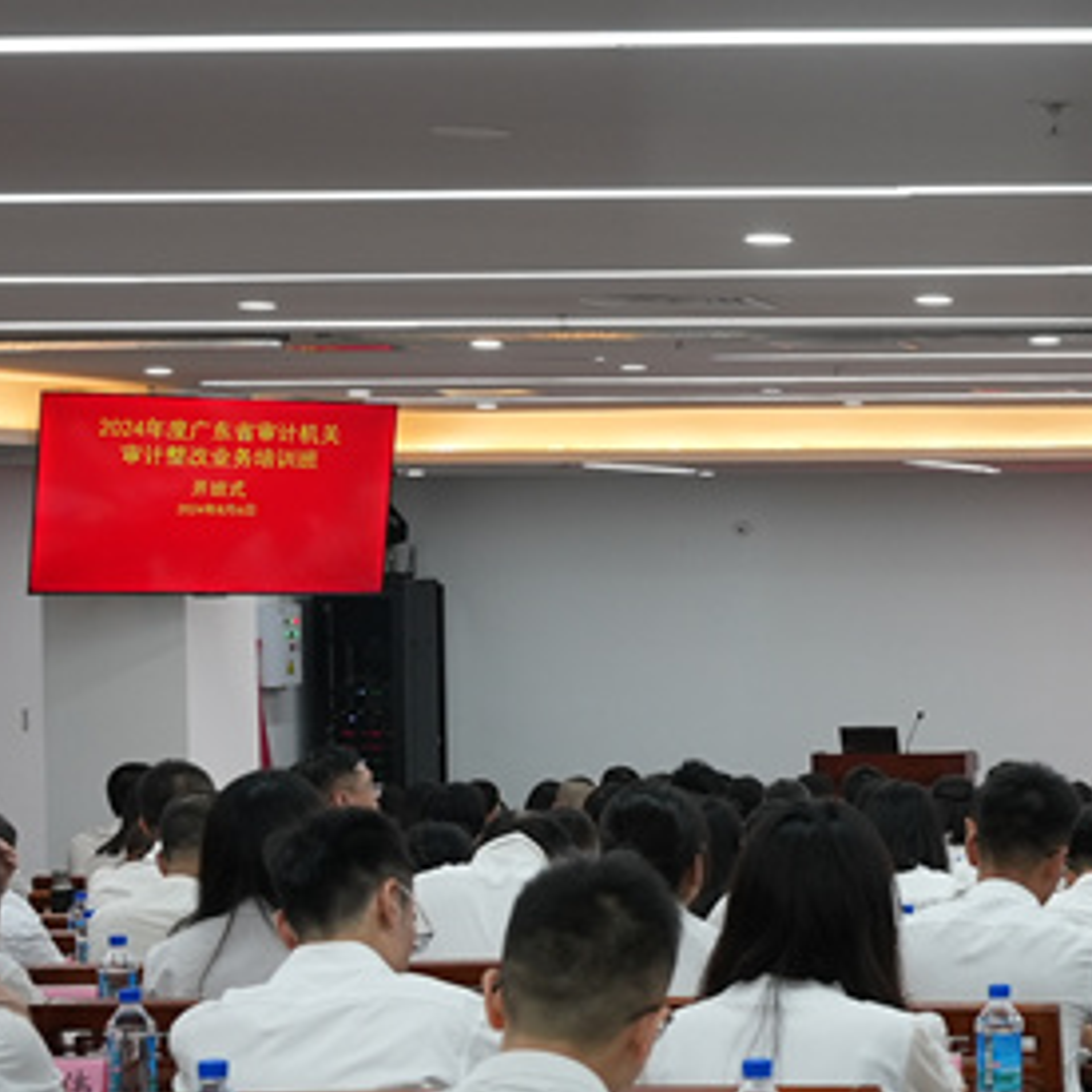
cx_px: 1533
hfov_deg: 16.3
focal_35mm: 99
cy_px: 643
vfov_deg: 17.6
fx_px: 3533
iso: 640
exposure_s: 1/60
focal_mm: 40
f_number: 5.6
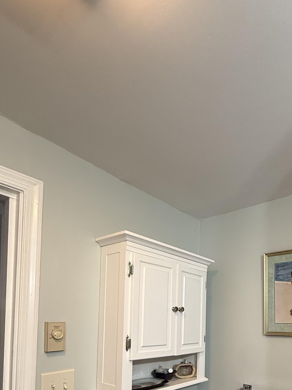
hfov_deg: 53.5
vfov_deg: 64.8
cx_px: 229
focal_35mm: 24
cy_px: 315
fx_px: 270
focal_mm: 2.22
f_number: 2.2
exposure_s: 1/60
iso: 200
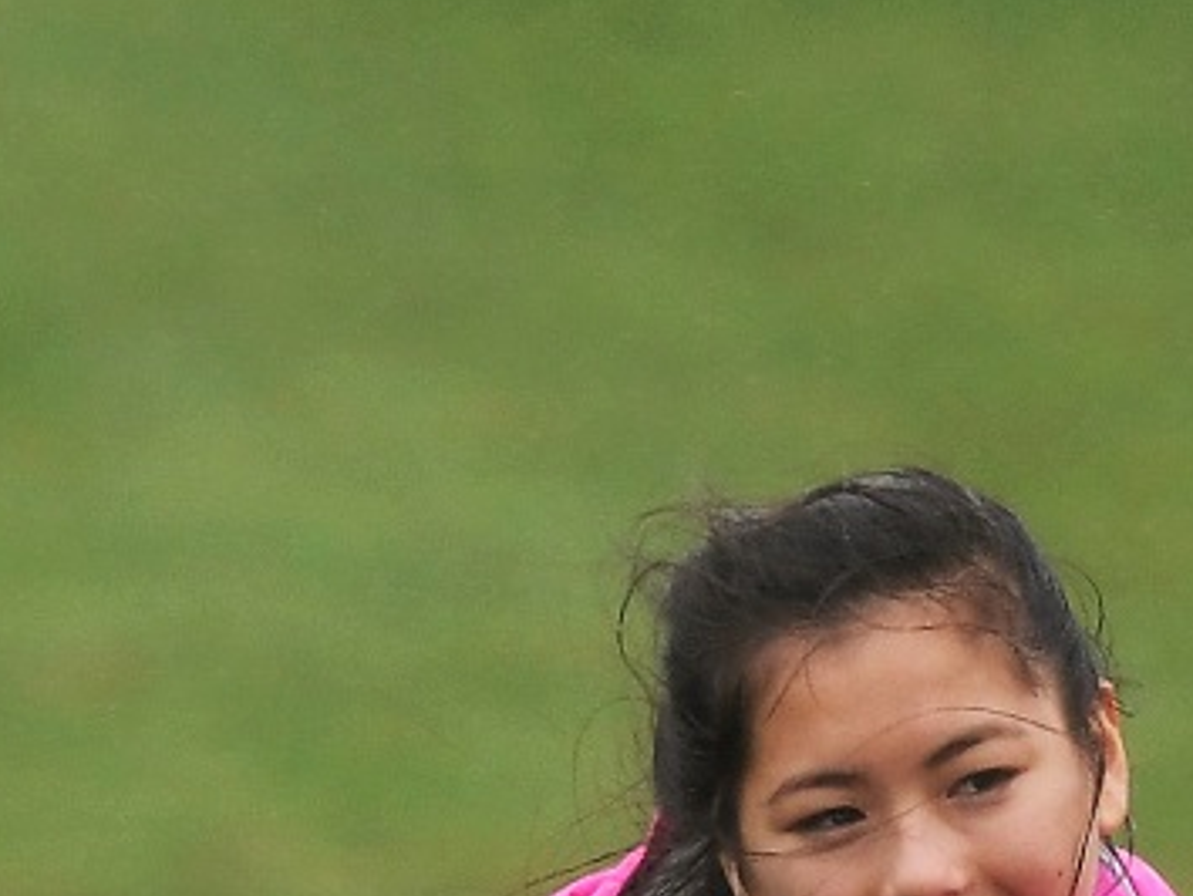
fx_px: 30901
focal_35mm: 896
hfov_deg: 2.2
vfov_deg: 1.7
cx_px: 2216
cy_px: 1416
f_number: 2.8
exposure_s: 1/1000
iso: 360
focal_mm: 160
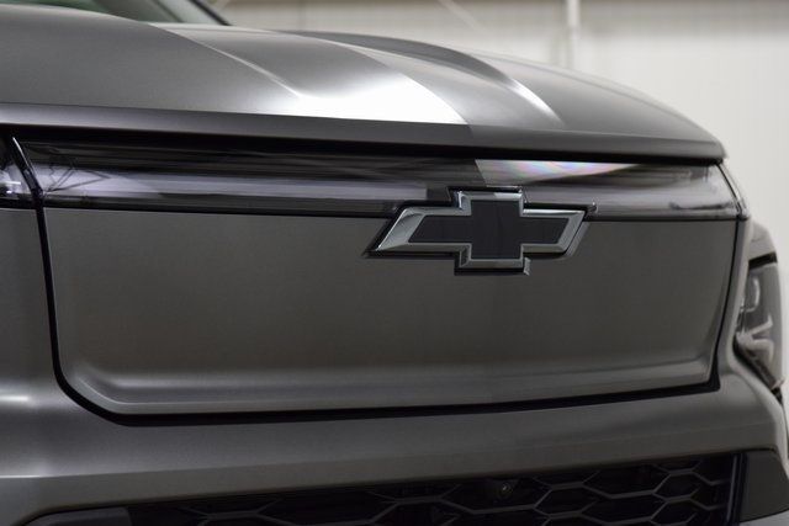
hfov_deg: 19.5
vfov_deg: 13.0
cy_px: 263
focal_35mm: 105
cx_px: 394
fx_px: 2302
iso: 1600
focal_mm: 70
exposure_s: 1/125
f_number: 4.5
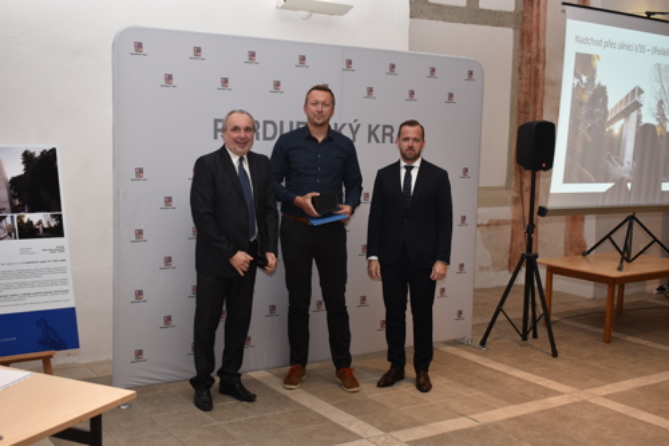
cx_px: 334
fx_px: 836
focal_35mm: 45
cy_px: 223
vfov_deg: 29.8
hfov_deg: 43.6
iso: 400
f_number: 5.6
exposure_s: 1/60
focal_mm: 30
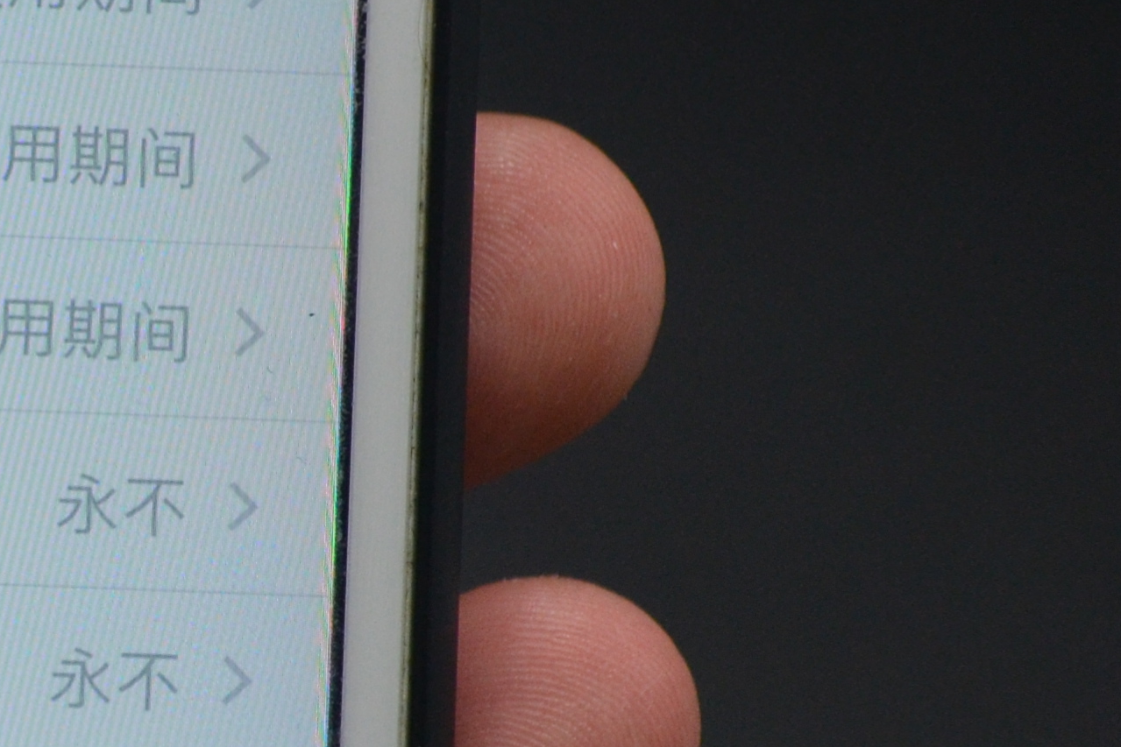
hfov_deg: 11.6
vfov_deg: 7.9
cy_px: 583
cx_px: -294
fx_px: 5387
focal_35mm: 173
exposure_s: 1/500
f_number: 4.5
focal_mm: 30
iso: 1000
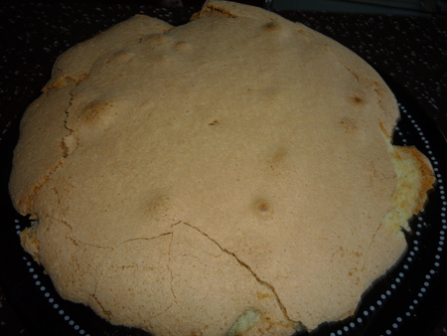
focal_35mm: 30
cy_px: 168
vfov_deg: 46.8
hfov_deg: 59.9
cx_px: 224
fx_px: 388
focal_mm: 5.2
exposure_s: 1/30
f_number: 4
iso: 100
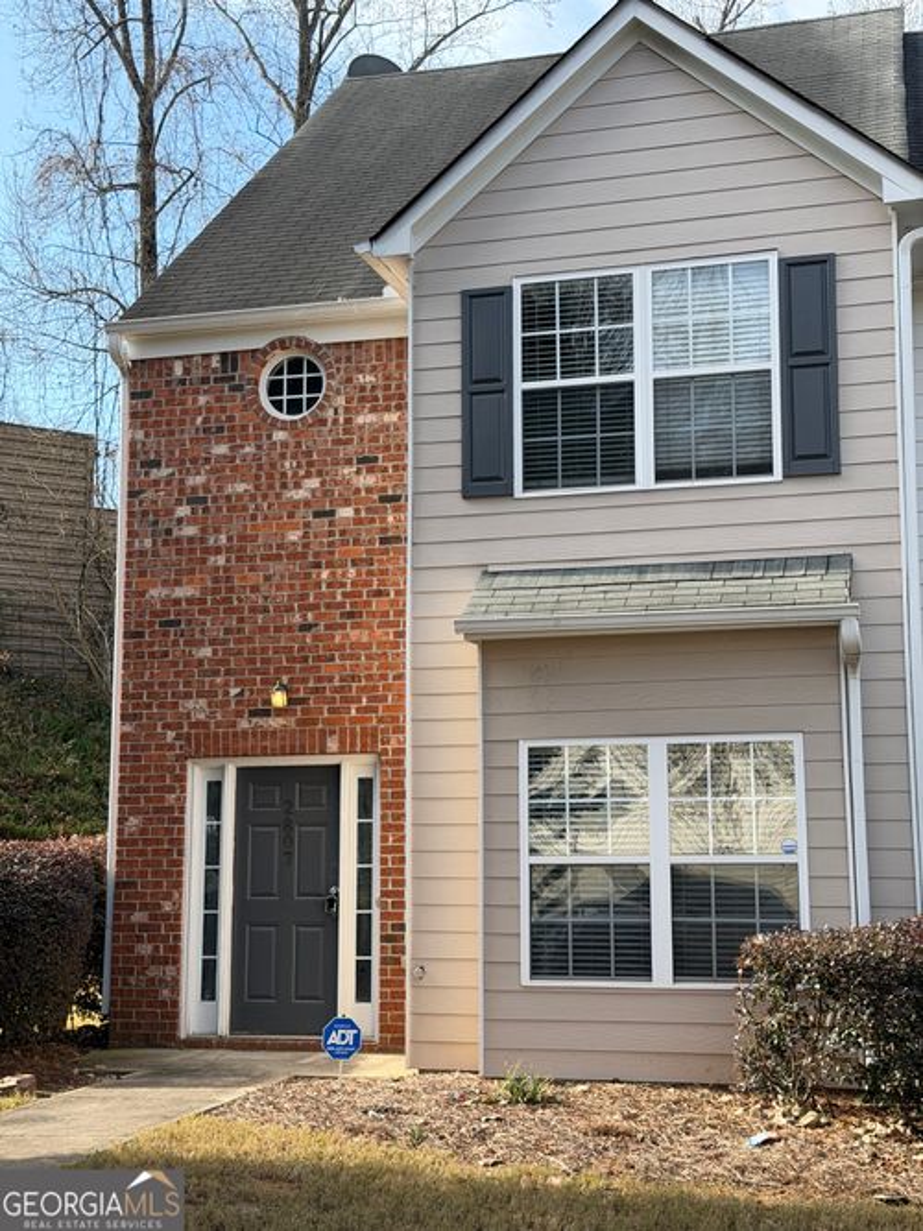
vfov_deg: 39.7
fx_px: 1707
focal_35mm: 48
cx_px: 462
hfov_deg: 30.3
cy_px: 616
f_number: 1.78
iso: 80
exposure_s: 1/1575
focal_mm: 6.76
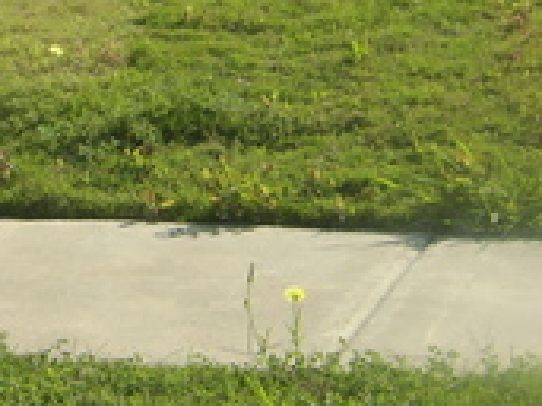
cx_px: -108
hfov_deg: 16.3
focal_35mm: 116
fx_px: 1815
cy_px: -13
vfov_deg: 12.6
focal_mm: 8.13
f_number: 4
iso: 71
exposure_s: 1/229
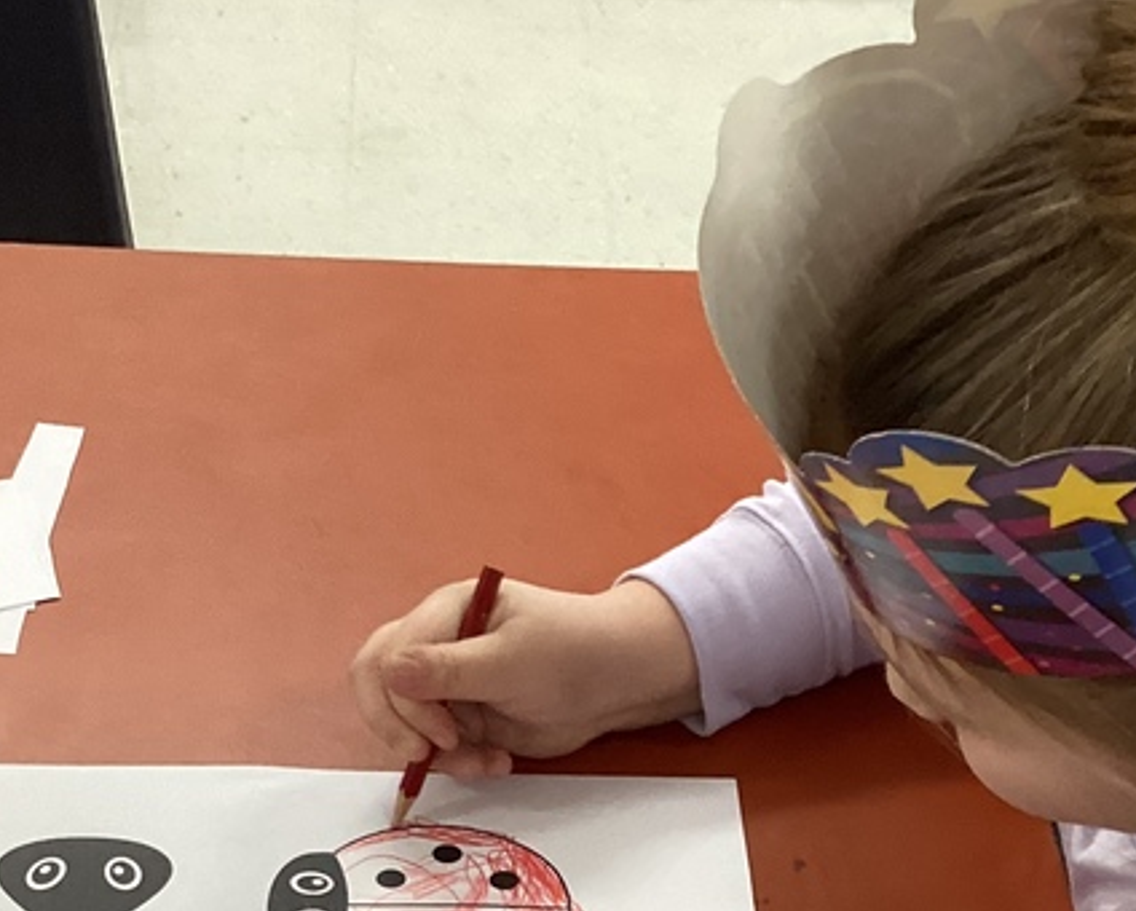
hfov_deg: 26.0
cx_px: 571
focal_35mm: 73
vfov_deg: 20.4
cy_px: 895
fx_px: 2457
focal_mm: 3.3
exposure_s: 1/60
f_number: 2.4
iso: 200
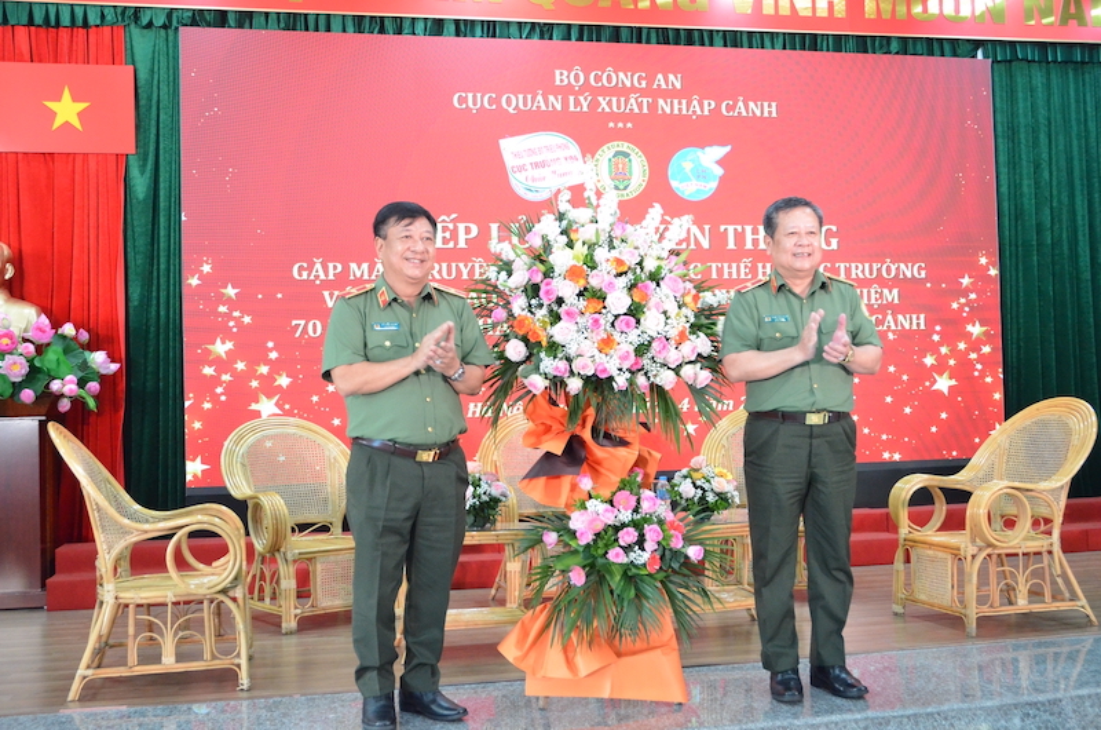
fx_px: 1236
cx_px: 550
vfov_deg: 32.9
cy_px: 365
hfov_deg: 48.0
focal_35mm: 40
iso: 4000
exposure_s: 1/100
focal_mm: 27
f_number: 5
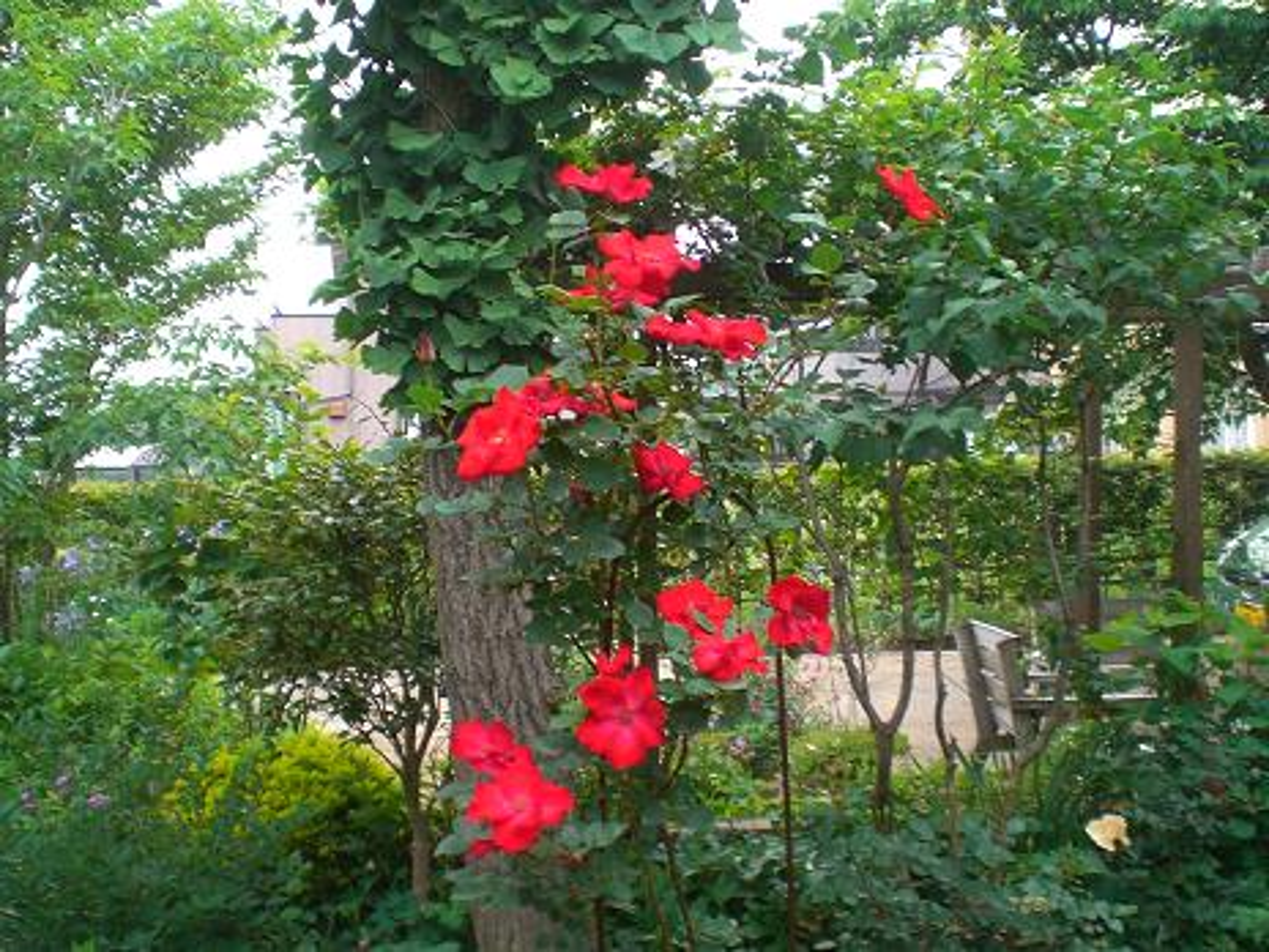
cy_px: 476
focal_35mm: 38
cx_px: 634
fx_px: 1393
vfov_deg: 37.7
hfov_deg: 49.0
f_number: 3.1
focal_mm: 6.3
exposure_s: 1/80
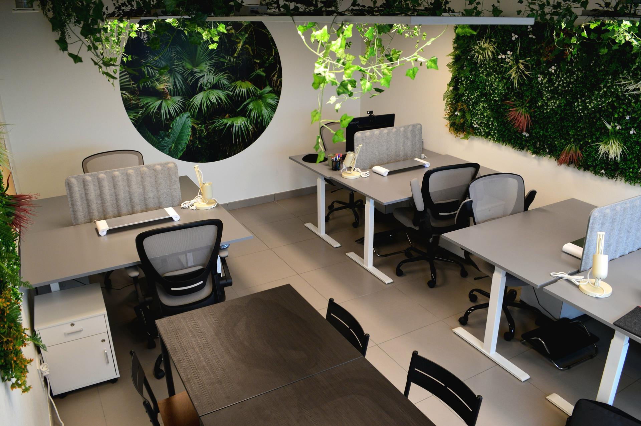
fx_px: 480
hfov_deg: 67.4
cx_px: 320
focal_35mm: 27
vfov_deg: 47.8
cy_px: 213
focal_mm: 18
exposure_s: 1/20
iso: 400
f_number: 6.3
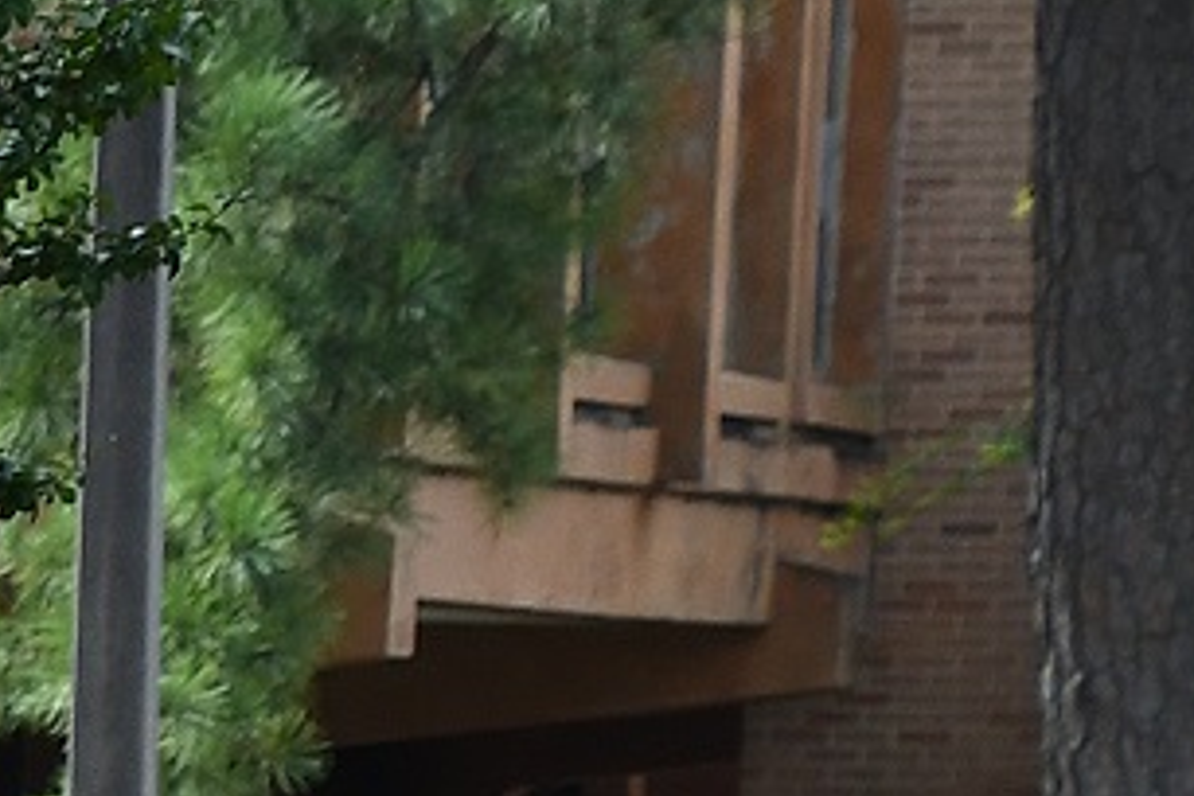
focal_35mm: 669
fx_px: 22187
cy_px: 1467
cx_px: -2562
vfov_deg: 2.1
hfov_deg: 3.0
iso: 400
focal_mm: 70
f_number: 8
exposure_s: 1/500
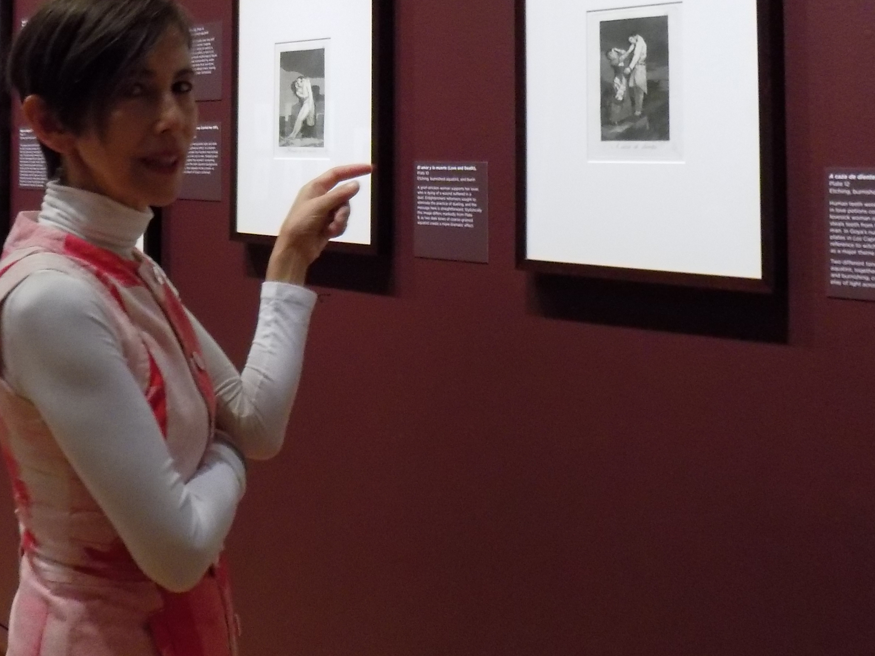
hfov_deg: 39.8
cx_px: 278
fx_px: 1188
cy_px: 101
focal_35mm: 47
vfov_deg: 29.9
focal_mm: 4
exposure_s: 1/4
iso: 400
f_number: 3.1
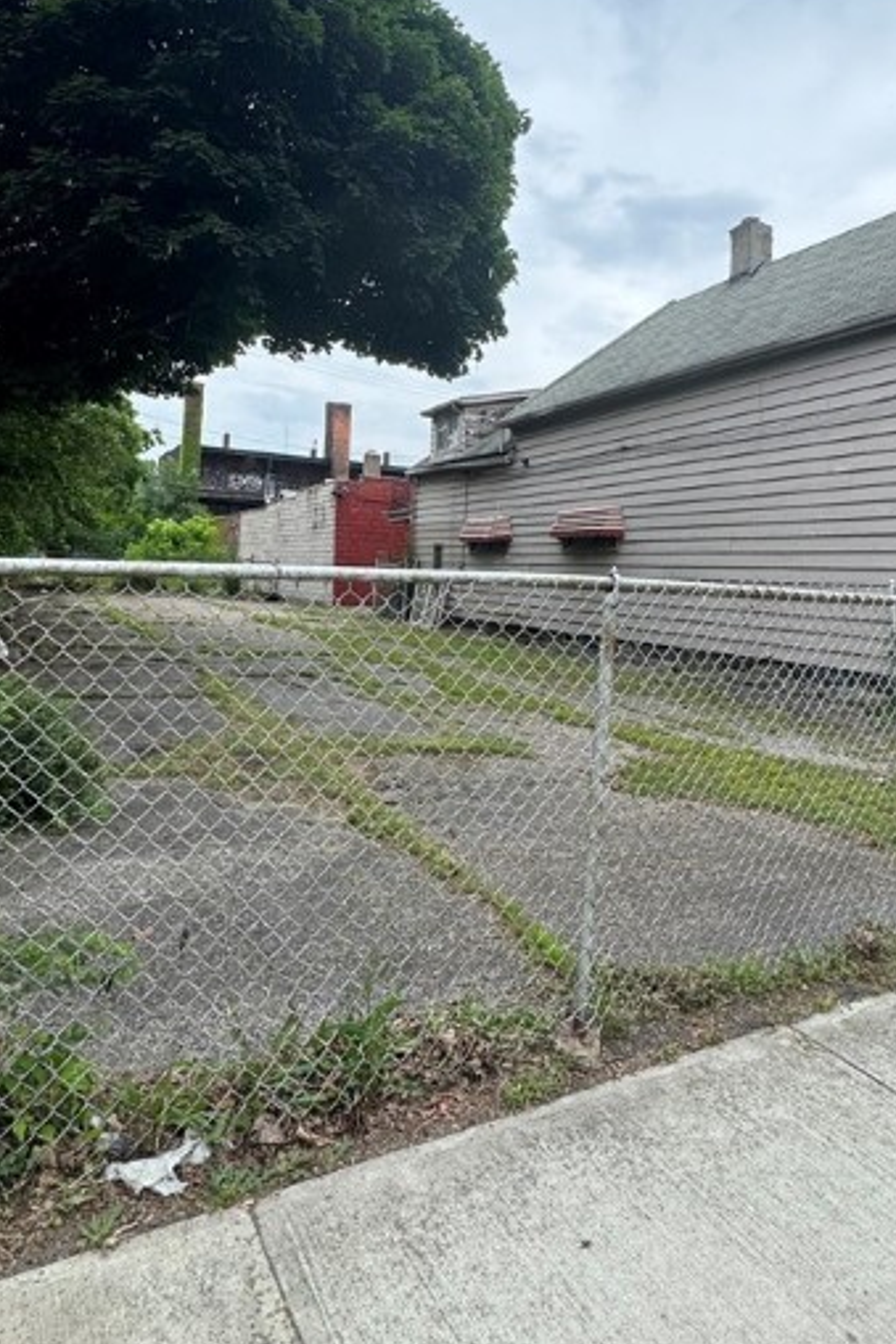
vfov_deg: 77.3
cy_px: 511
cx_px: 449
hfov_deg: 57.3
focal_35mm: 22
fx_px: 821
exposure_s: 1/831
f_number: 2.2
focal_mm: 2.22
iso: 50
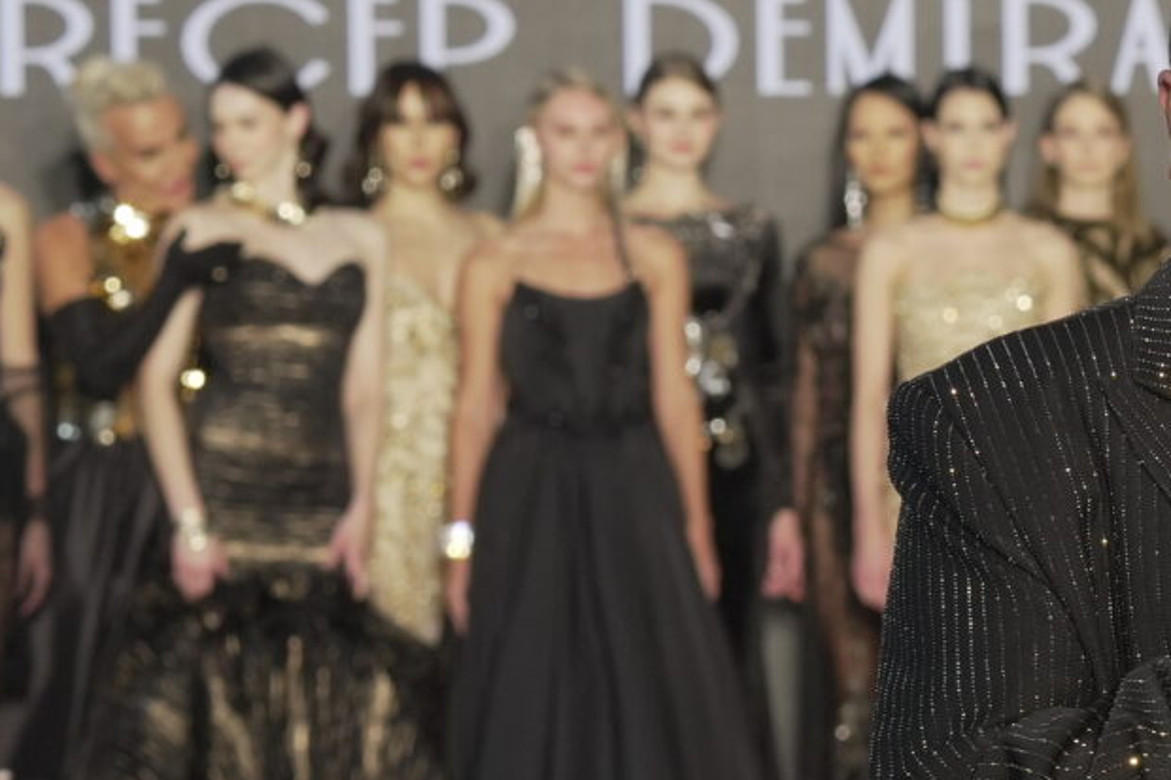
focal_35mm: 351
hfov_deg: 5.8
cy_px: 975
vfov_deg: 3.9
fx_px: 11414
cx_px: 1745
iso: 1000
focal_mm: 85
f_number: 5.6
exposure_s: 1/320
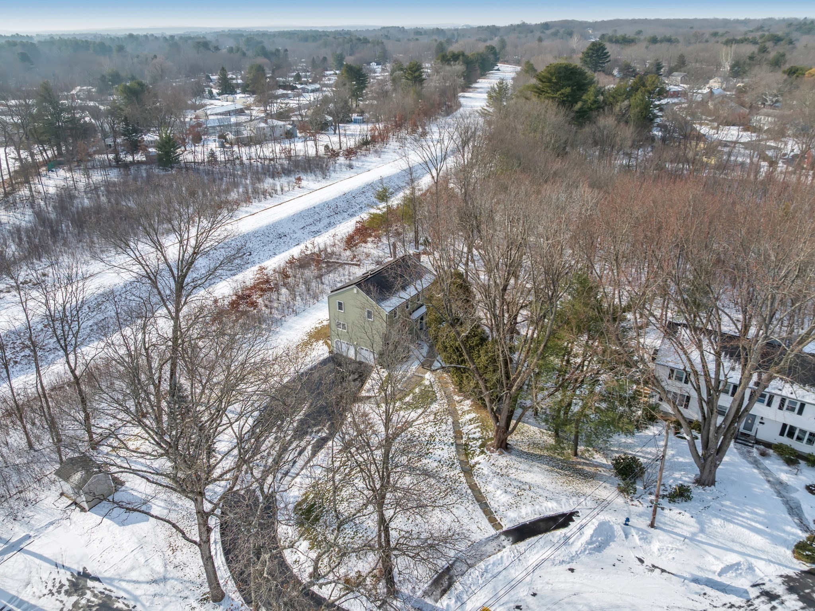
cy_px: 306
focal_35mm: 24
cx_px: 408
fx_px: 565
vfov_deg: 56.8
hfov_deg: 71.6
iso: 170
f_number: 2.8
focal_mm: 12.29
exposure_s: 1/120
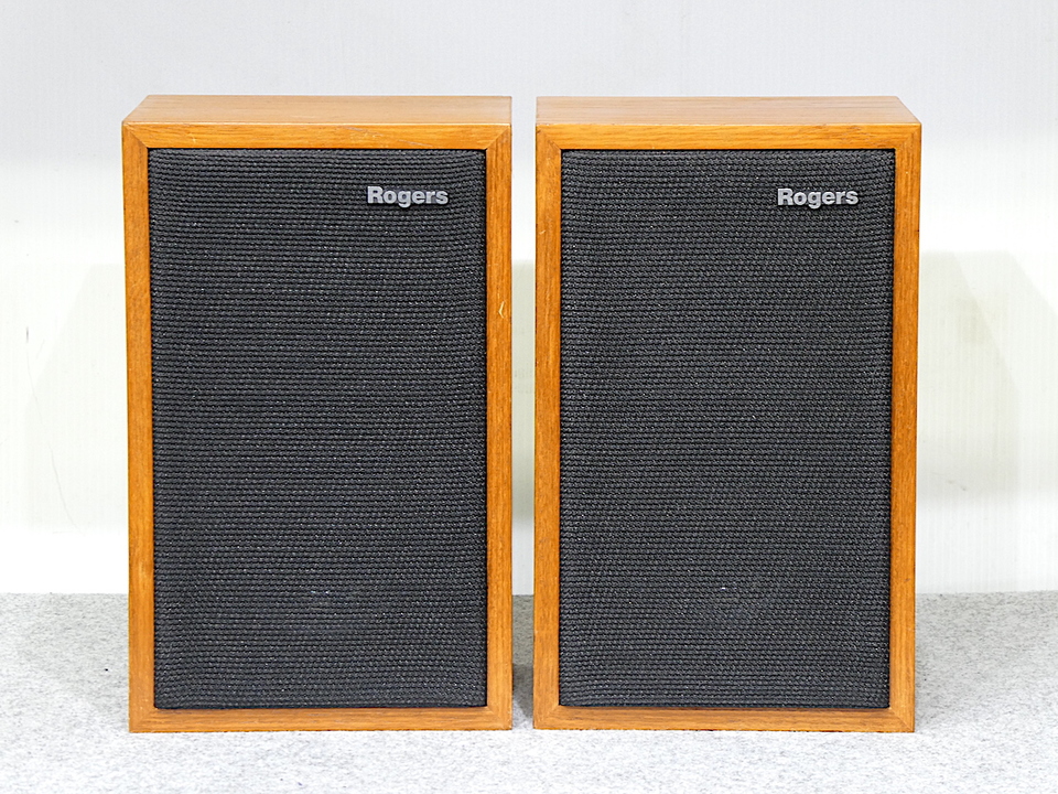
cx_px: 529
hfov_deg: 13.8
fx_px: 4371
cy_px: 397
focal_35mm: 143
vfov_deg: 10.4
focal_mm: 25.6
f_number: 5.4
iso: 200
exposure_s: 1/2.5
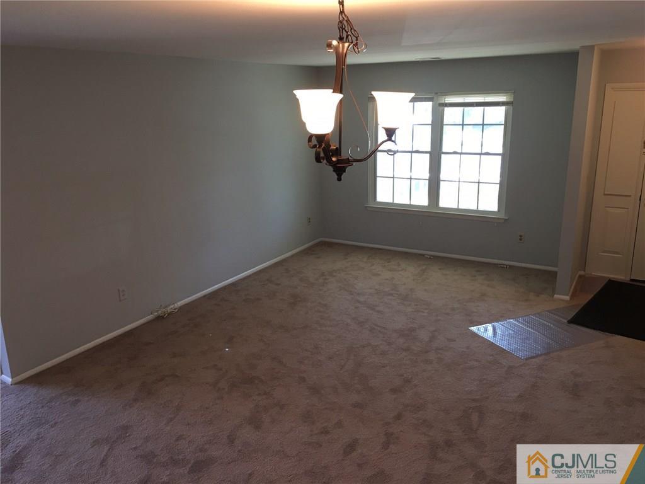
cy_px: 242
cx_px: 322
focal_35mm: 29
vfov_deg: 48.2
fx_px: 540
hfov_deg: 61.7
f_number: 2.2
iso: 25
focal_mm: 4.15
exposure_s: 1/15
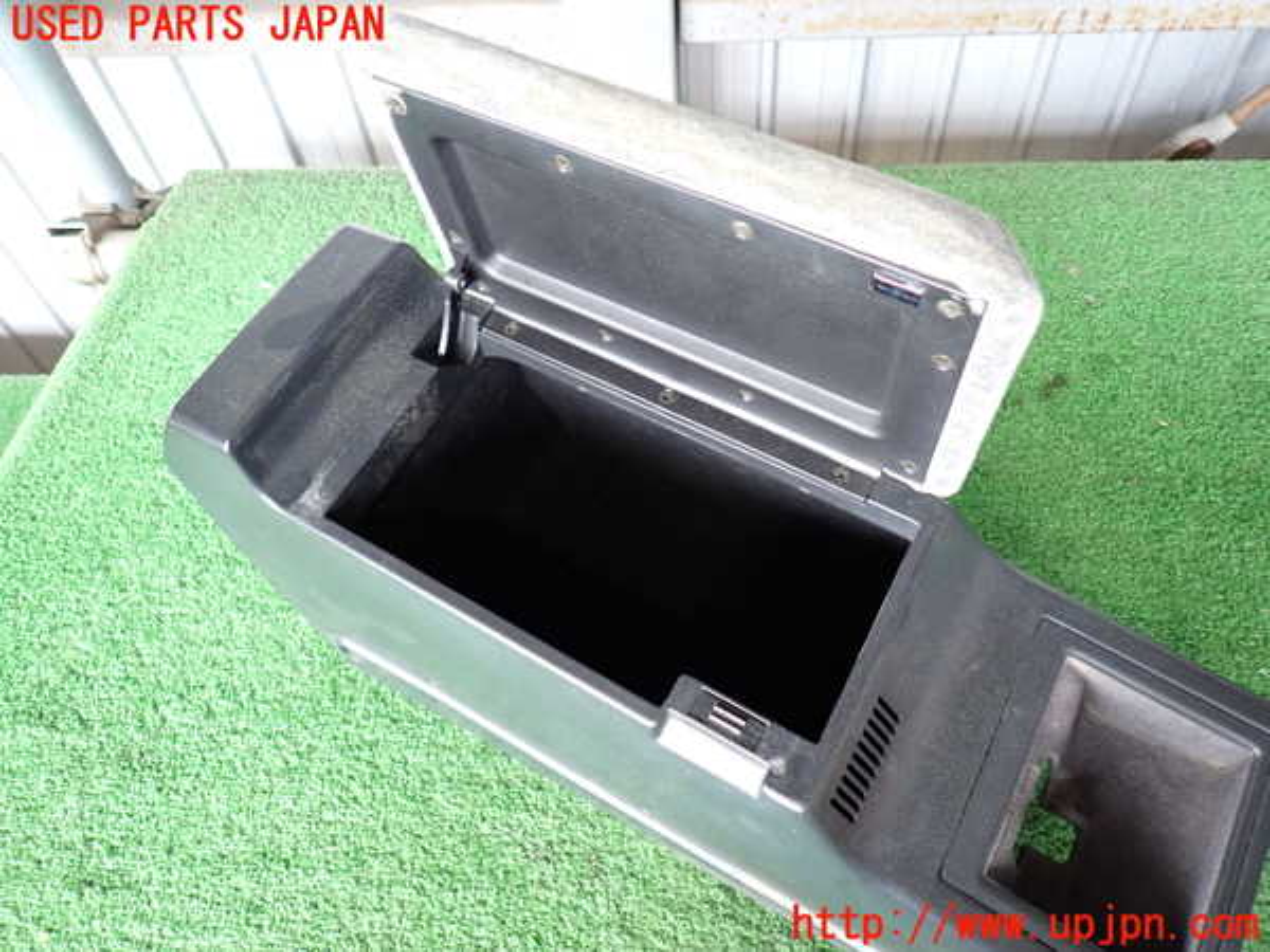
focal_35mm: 25
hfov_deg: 69.4
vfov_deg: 54.9
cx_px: 635
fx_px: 917
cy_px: 476
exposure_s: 1/30
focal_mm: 4.5
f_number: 2
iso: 200
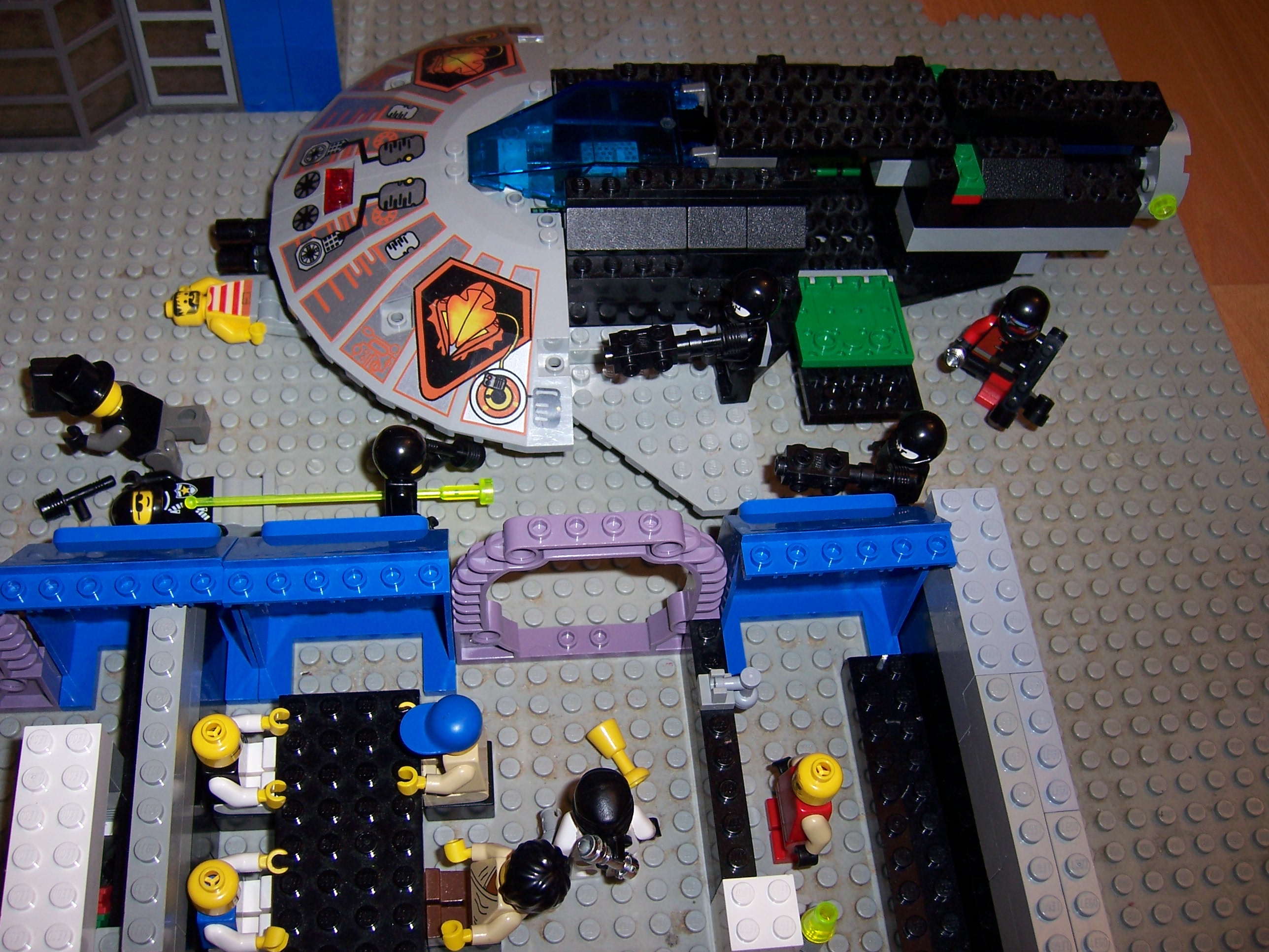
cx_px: 634
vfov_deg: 39.7
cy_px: 476
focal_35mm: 36
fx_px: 1320
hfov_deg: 51.4
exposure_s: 1/60
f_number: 2.8
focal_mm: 6.2
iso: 80
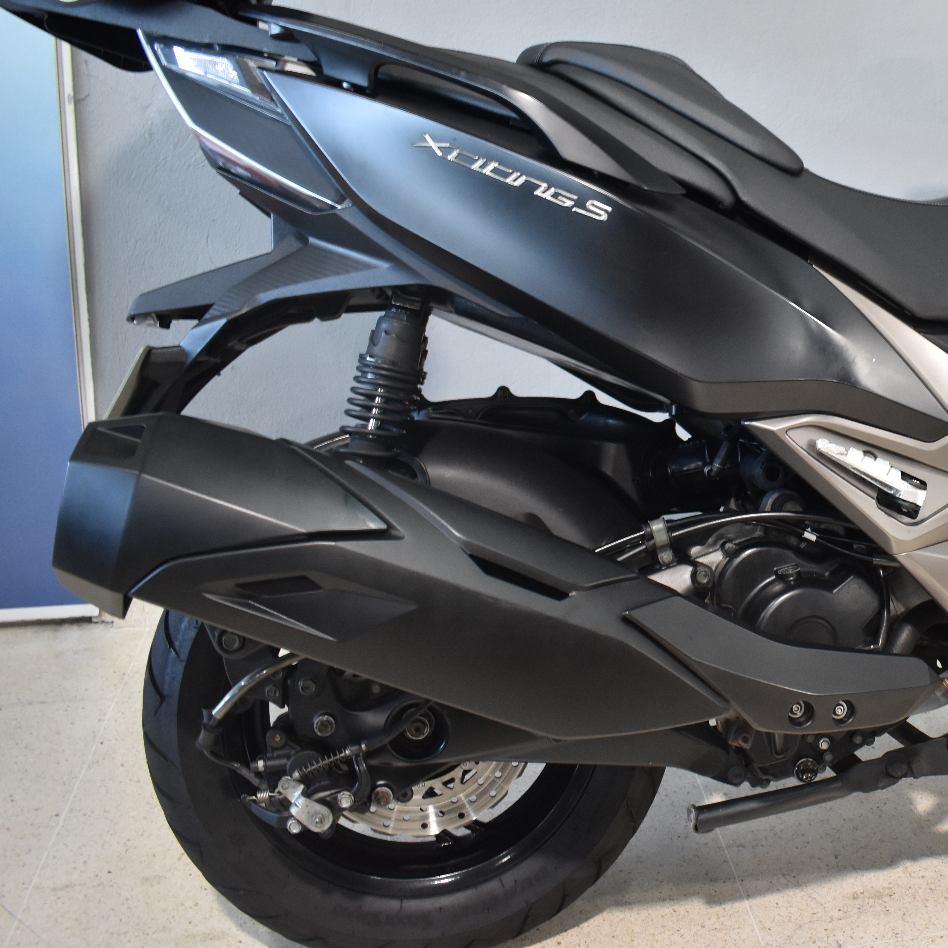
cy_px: 389
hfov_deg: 36.6
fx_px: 1332
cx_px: 864
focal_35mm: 43
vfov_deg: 39.0
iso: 800
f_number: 3.5
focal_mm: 18
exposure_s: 1/50
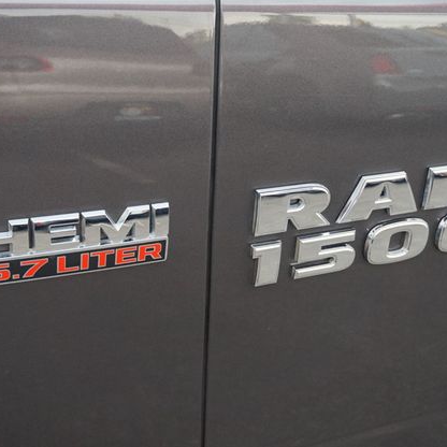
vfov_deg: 33.4
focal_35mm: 51
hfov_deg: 33.4
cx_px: 227
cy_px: 219
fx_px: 745
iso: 1250
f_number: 4.5
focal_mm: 26
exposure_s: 1/160
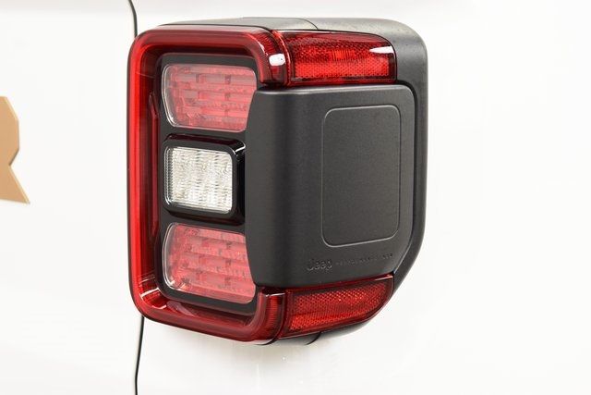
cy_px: 198
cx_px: 296
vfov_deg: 14.7
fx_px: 1527
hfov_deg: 21.9
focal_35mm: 93
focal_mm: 62
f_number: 7.1
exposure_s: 1/30
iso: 1100
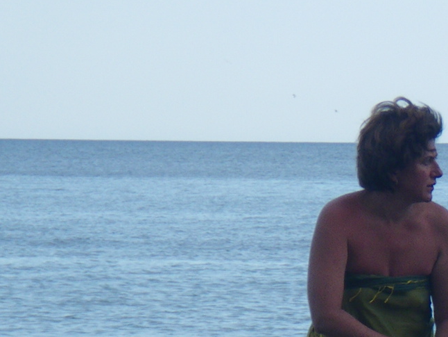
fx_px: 4881
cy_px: 435
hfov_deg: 5.2
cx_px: 451
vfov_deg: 3.9
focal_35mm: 377
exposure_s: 1/125
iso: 50
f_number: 5
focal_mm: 16.7
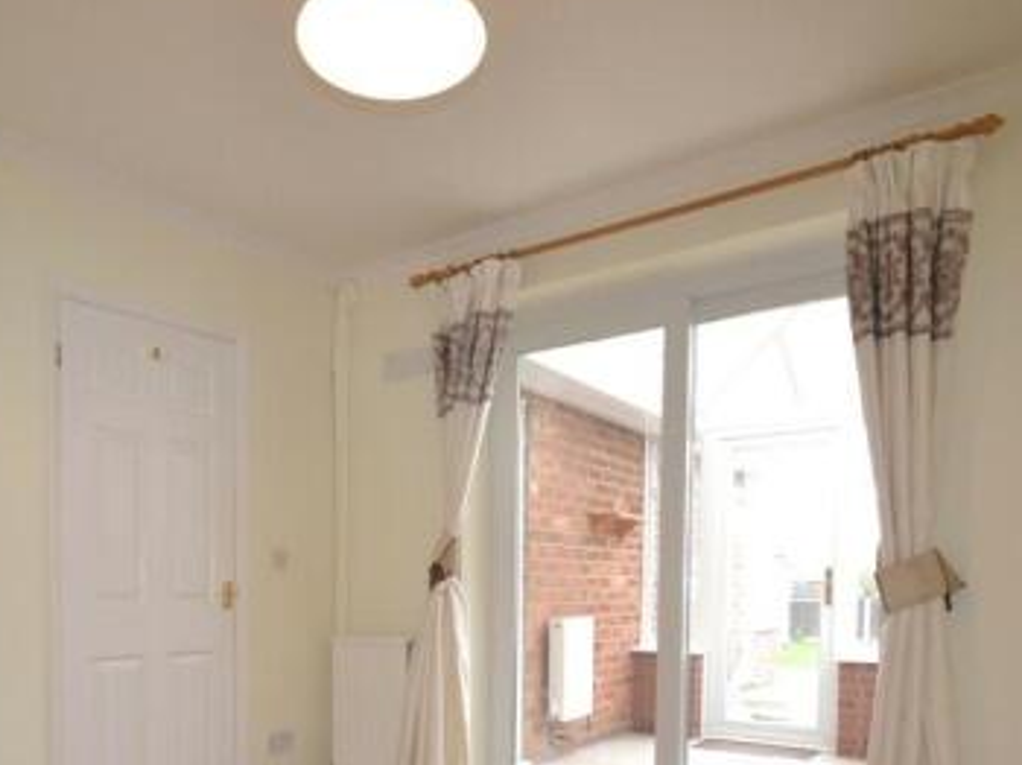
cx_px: 399
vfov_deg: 48.4
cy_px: 612
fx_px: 797
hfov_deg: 64.6
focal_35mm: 27
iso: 400
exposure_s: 1/80
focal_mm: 10
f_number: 4
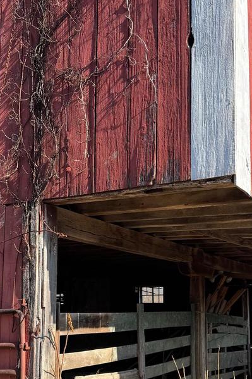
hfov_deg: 29.8
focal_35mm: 45
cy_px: 258
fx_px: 473
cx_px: 129
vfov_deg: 42.9
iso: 80
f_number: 1.78
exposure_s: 1/1637
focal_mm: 6.76
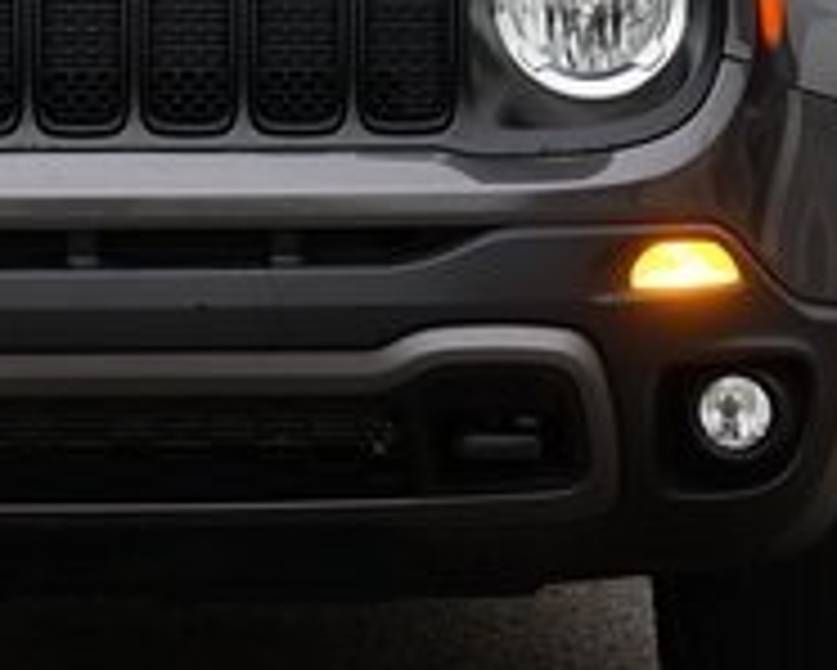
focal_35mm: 262
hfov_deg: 7.4
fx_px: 6494
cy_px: -56
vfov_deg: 5.9
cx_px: 104
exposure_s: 1/100
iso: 100
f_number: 4.5
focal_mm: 81
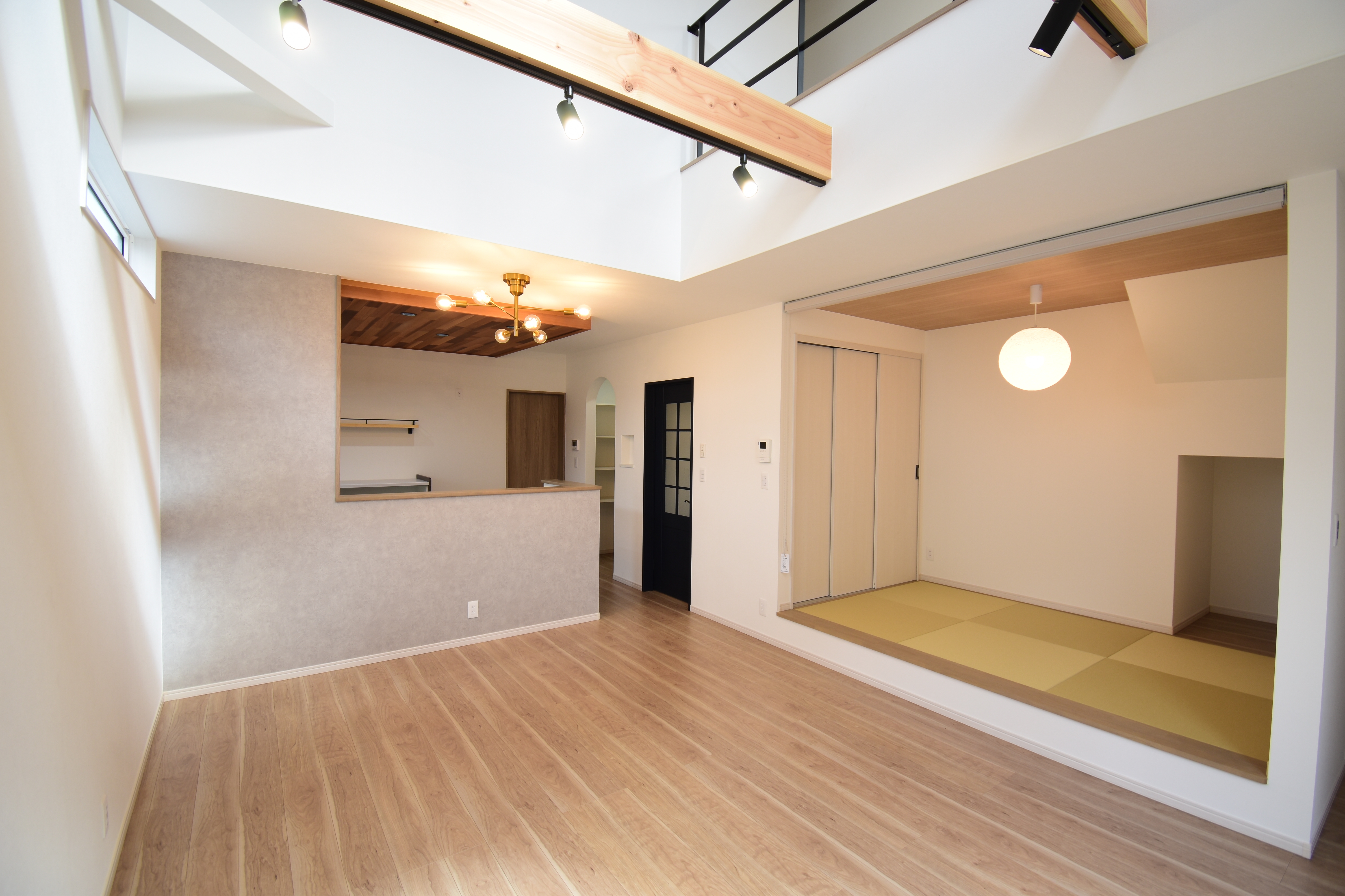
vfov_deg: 77.3
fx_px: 560
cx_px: 672
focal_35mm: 15
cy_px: 448
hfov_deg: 100.4
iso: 100
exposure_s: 1/20
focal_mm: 10
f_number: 4.5
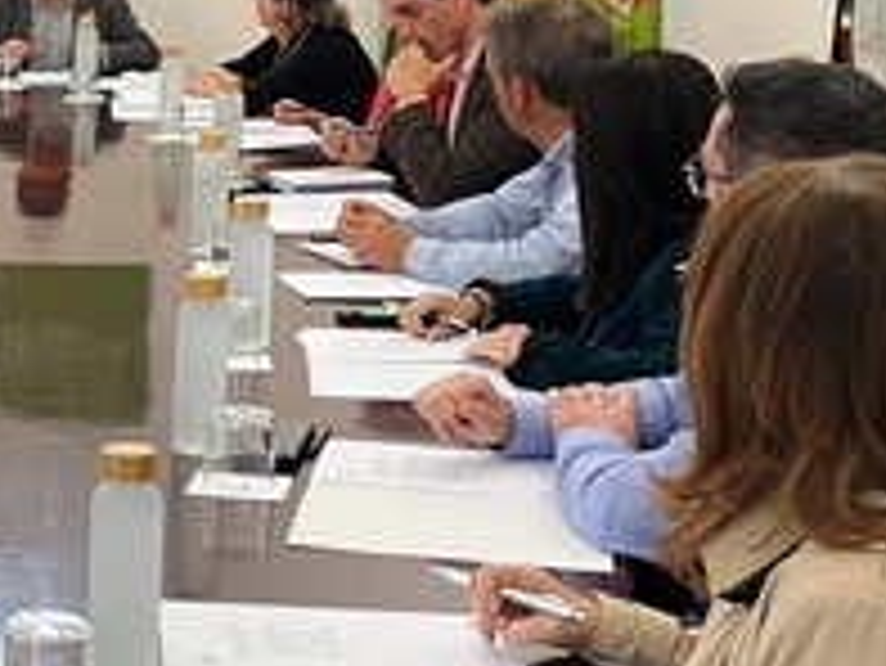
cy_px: 428
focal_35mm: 88
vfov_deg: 16.8
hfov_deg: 19.3
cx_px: -459
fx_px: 2254
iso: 100
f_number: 1.6
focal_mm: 4.2
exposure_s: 1/50
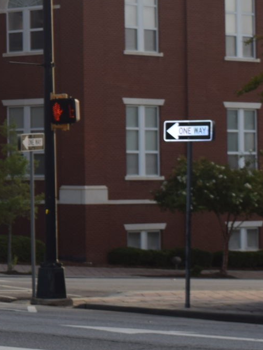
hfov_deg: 7.5
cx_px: -283
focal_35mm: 188
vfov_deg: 10.5
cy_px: 59
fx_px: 1904
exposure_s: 1/200
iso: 100
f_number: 7.1
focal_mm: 34
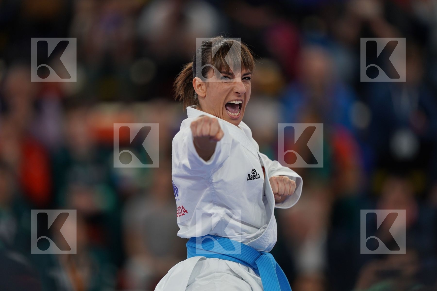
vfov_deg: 3.4
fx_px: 4855
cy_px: 146
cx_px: 218
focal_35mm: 400
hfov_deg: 5.2
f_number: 2.8
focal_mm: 400
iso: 640
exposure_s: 1/320
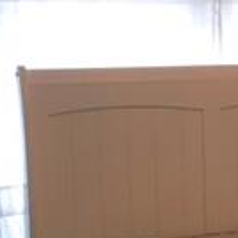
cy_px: 200
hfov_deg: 11.4
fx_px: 1151
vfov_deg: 11.7
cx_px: 335
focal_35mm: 148
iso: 32
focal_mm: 4.15
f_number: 2.2
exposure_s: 1/40
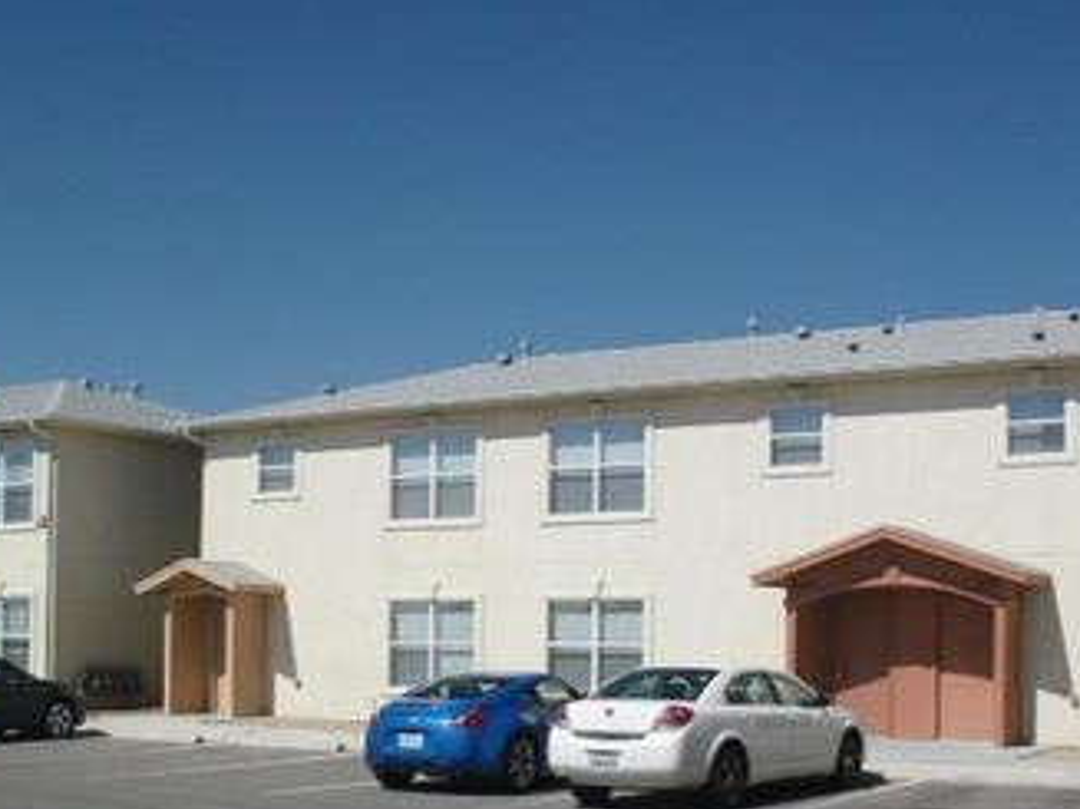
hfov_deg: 34.9
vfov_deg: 26.4
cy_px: 553
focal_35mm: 55
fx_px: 1715
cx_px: 515
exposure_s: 1/400
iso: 80
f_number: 7.8
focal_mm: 6.3
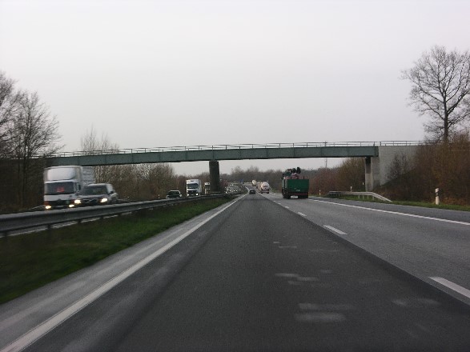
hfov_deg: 25.0
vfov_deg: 18.9
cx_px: 235
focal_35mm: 78
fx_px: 1059
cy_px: 176
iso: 50
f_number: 5.4
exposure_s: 1/63.5
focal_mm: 19.9
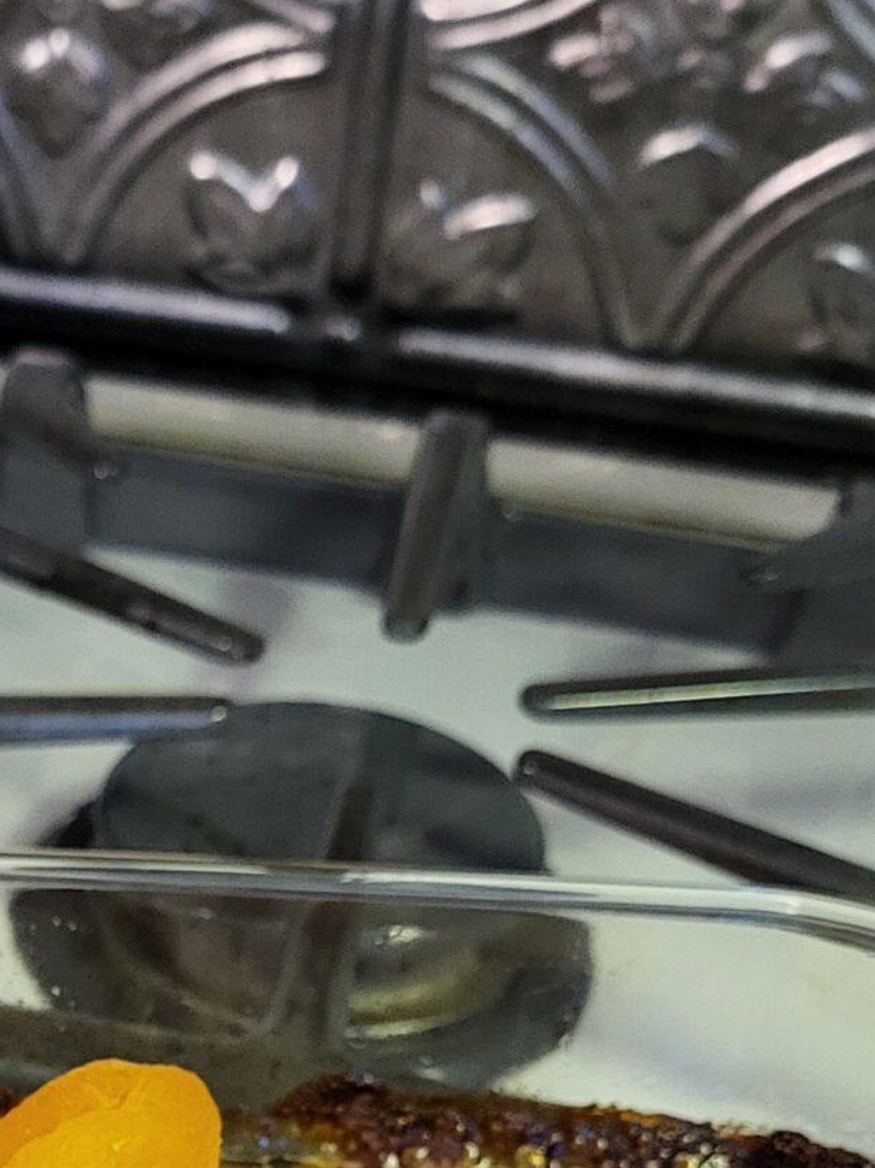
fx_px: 2731
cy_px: 1380
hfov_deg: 17.9
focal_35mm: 81
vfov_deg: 22.4
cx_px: 60
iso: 640
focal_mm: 5.4
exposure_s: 1/30
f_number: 1.8
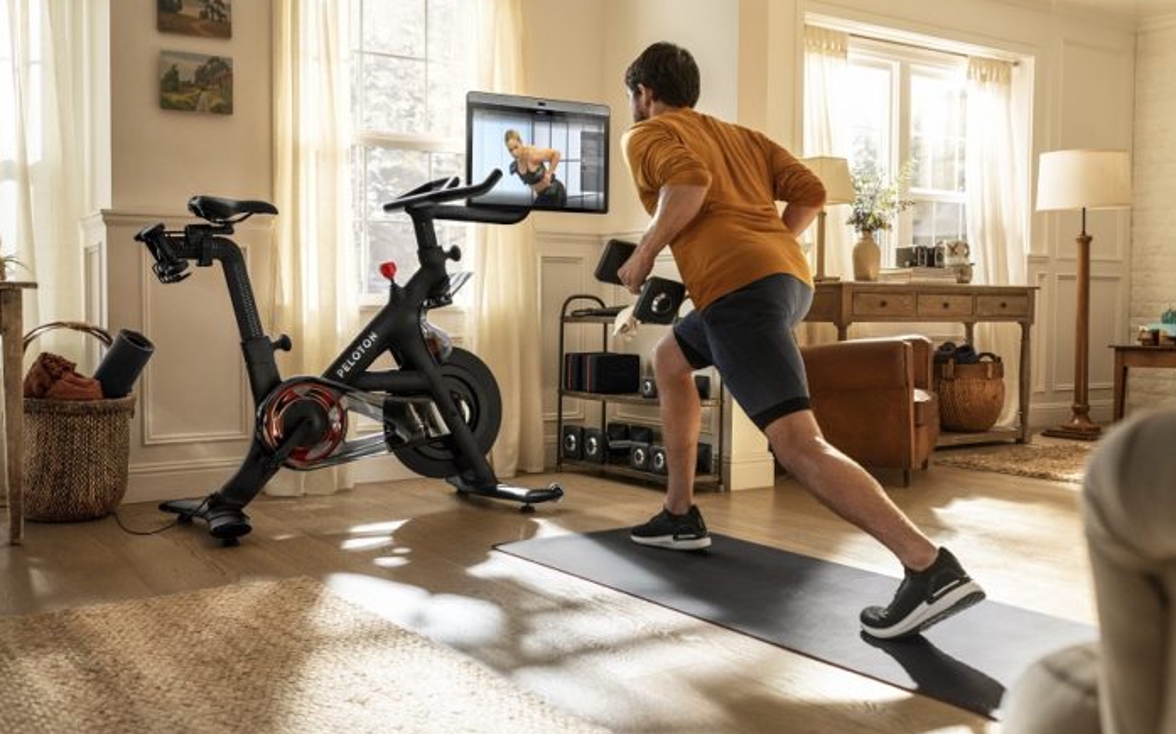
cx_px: 590
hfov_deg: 54.0
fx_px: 1153
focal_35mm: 36
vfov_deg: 35.3
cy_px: 355
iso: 640
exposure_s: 1/160
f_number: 4.5
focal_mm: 35
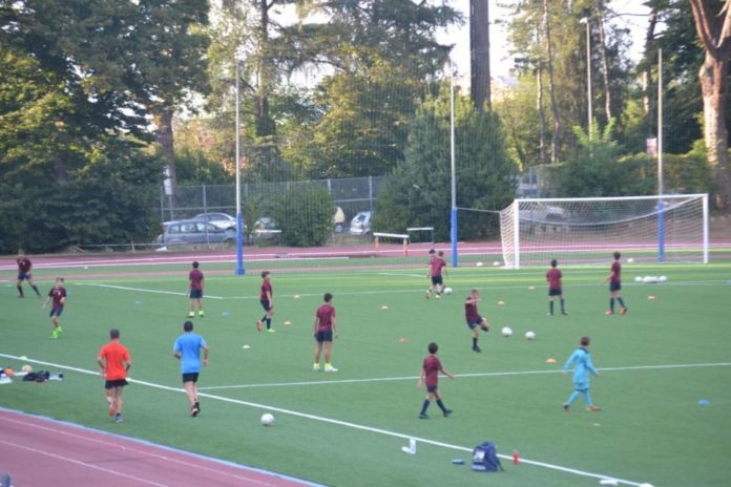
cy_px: 244
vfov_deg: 8.7
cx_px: 366
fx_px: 3198
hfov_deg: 13.0
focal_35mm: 158
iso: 1250
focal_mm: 105
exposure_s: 1/500
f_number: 4.5
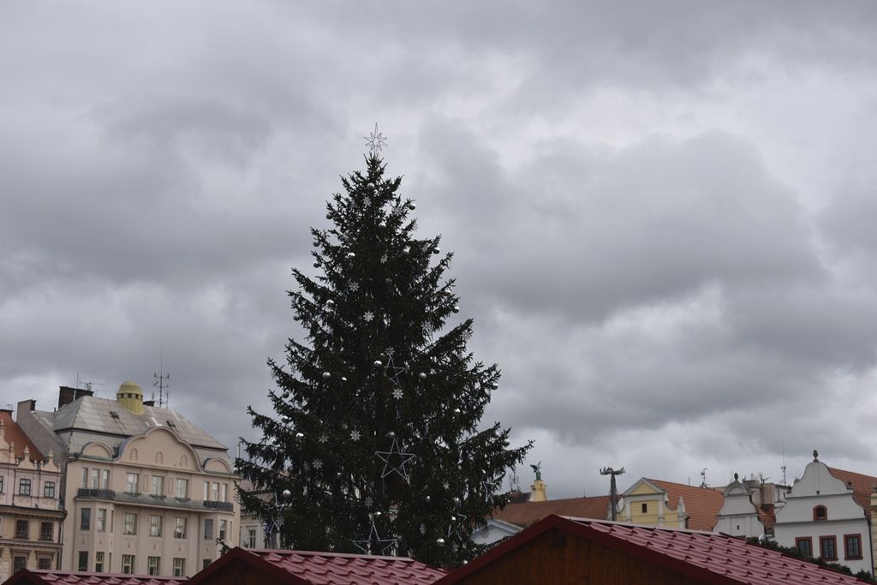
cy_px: 292
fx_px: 1389
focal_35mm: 57
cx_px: 438
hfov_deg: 35.0
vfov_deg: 23.8
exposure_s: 1/200
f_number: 8
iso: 100
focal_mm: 38
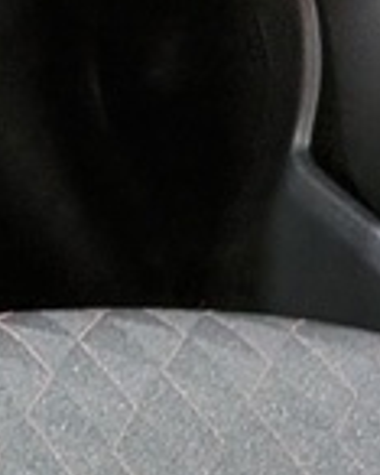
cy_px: -68
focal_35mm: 164
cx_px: -1101
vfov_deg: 11.6
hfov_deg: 7.2
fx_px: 2303
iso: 30
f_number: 1.7
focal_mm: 4.53
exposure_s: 1/128
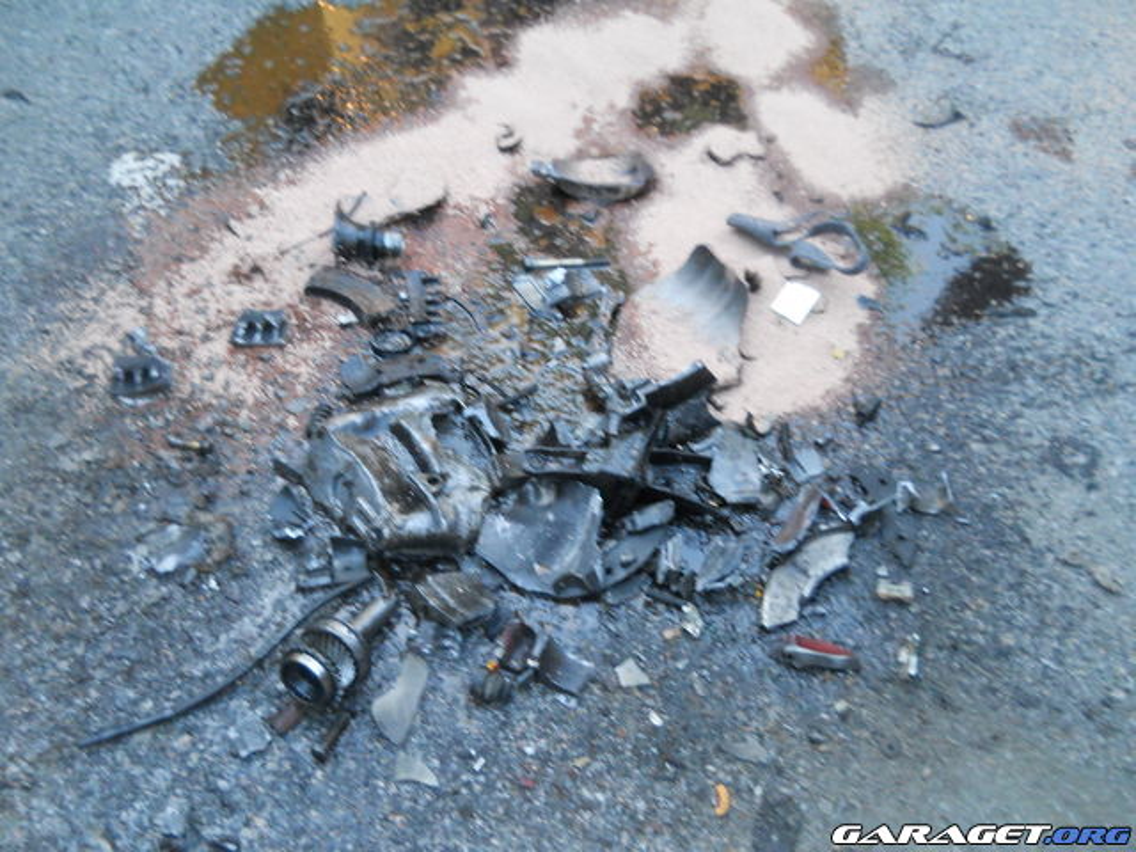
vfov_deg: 35.1
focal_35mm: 41
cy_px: 426
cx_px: 568
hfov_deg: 45.8
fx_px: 1346
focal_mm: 6.72
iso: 400
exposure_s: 1/50
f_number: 3.1
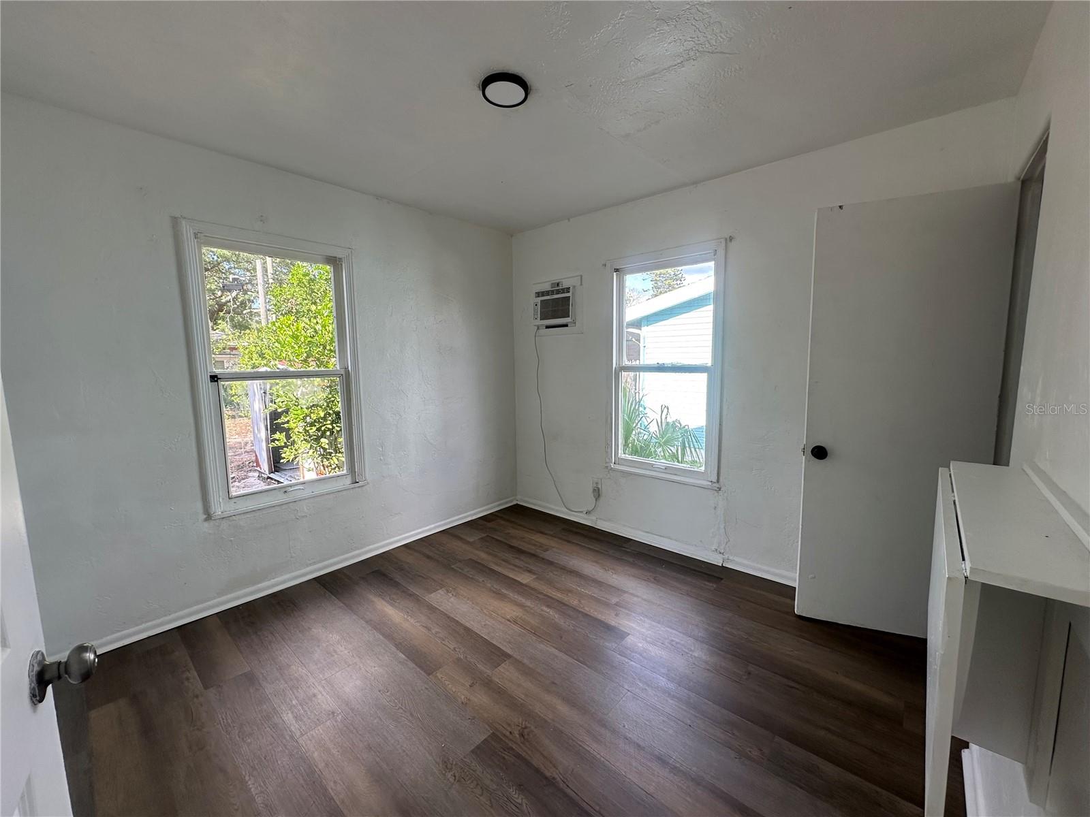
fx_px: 441
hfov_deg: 102.1
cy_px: 408
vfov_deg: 85.7
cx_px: 545
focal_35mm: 14
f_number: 2.2
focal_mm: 2.22
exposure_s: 1/190
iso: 40
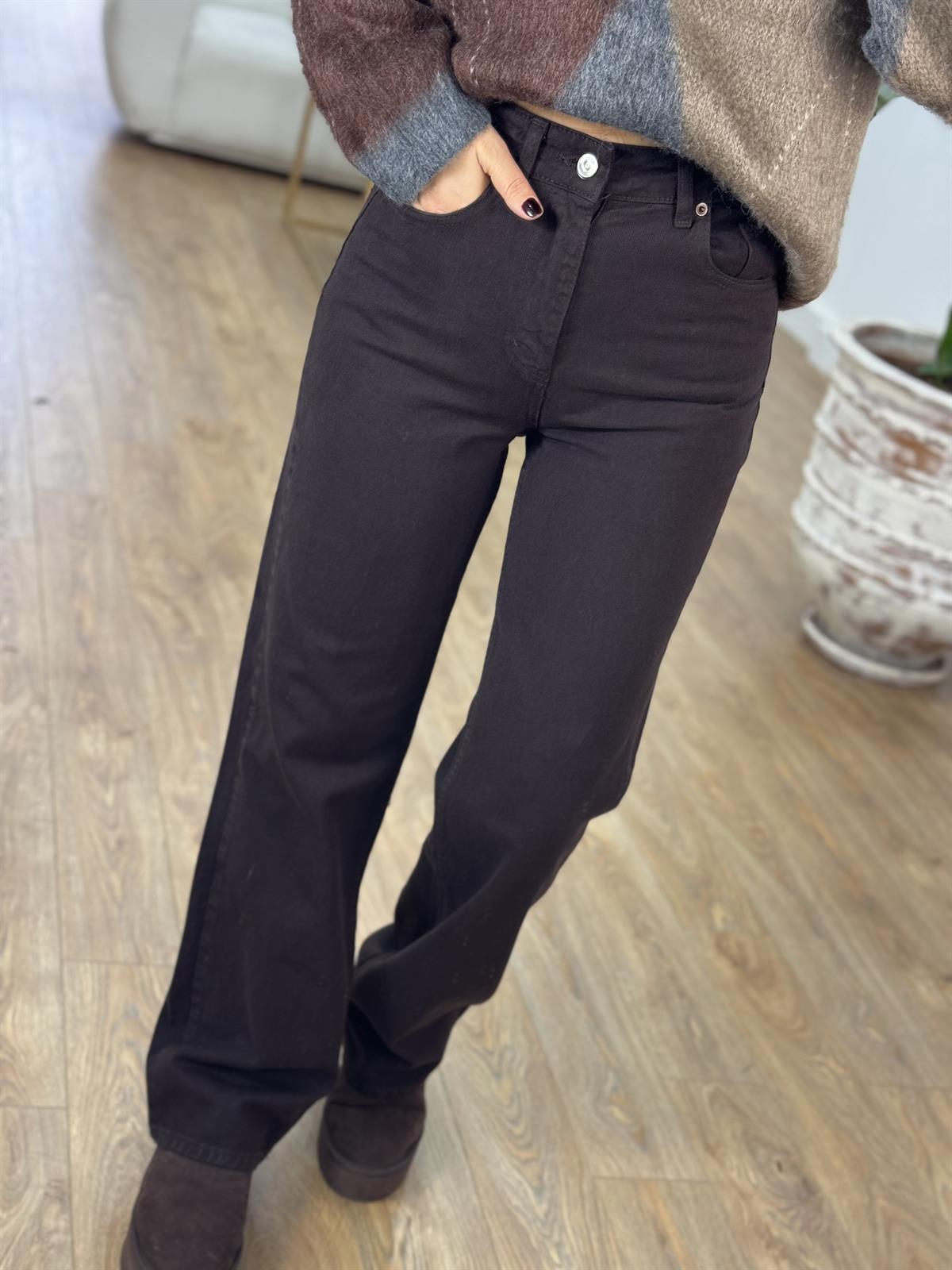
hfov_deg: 30.3
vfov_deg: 39.7
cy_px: 635
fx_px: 1760
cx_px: 476
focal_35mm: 48
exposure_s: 1/50
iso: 80
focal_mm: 6.76
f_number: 1.78
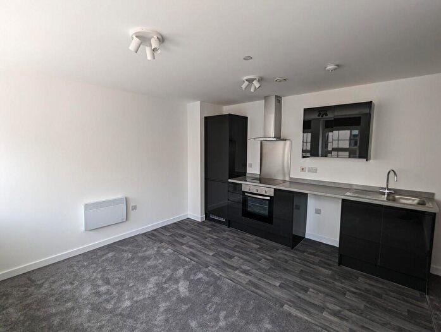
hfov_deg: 94.4
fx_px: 204
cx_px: 220
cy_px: 166
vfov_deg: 78.3
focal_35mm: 16
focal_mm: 2.35
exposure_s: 1/35.9
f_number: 2.2
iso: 49
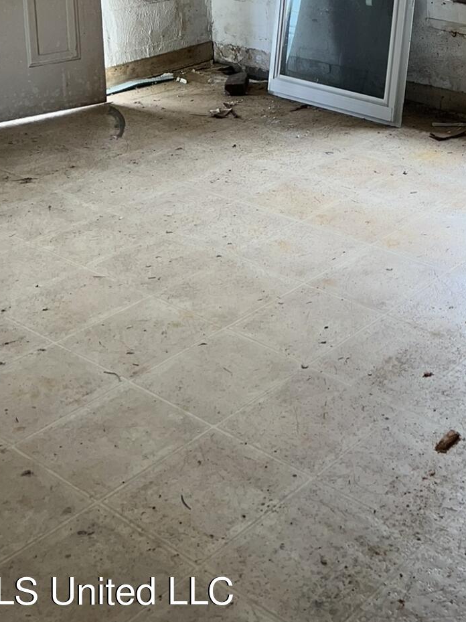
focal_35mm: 56
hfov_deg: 24.9
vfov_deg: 31.5
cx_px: 461
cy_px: -17
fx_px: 1006
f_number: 1.5
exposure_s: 1/55
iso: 32
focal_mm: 5.7
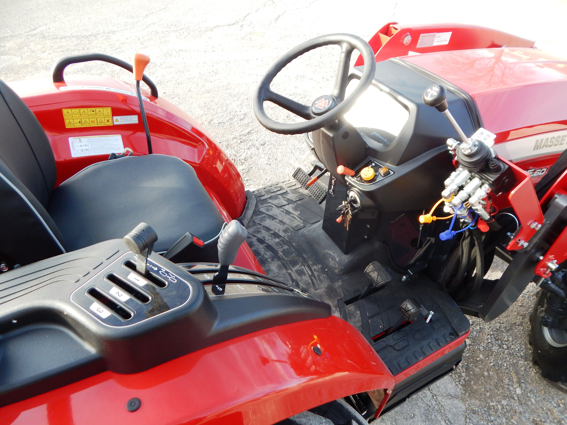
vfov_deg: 61.1
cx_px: 284
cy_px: 212
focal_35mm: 22
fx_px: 360
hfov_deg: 76.4
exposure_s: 1/160
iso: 125
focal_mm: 4
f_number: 3
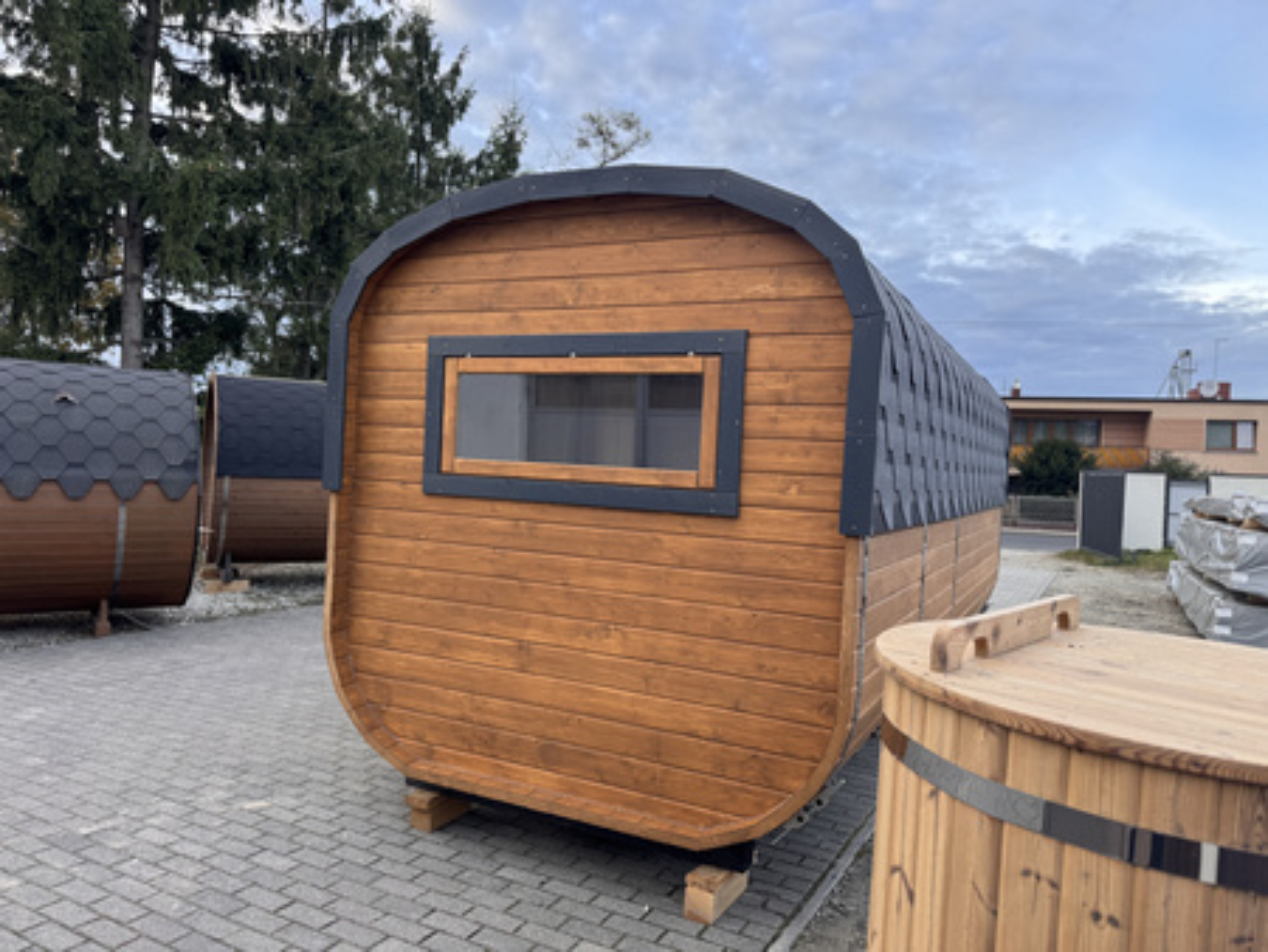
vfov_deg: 56.9
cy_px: 476
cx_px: 634
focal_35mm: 24
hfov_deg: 71.6
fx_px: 880
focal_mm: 6.76
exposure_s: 1/228
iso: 80
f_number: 1.78
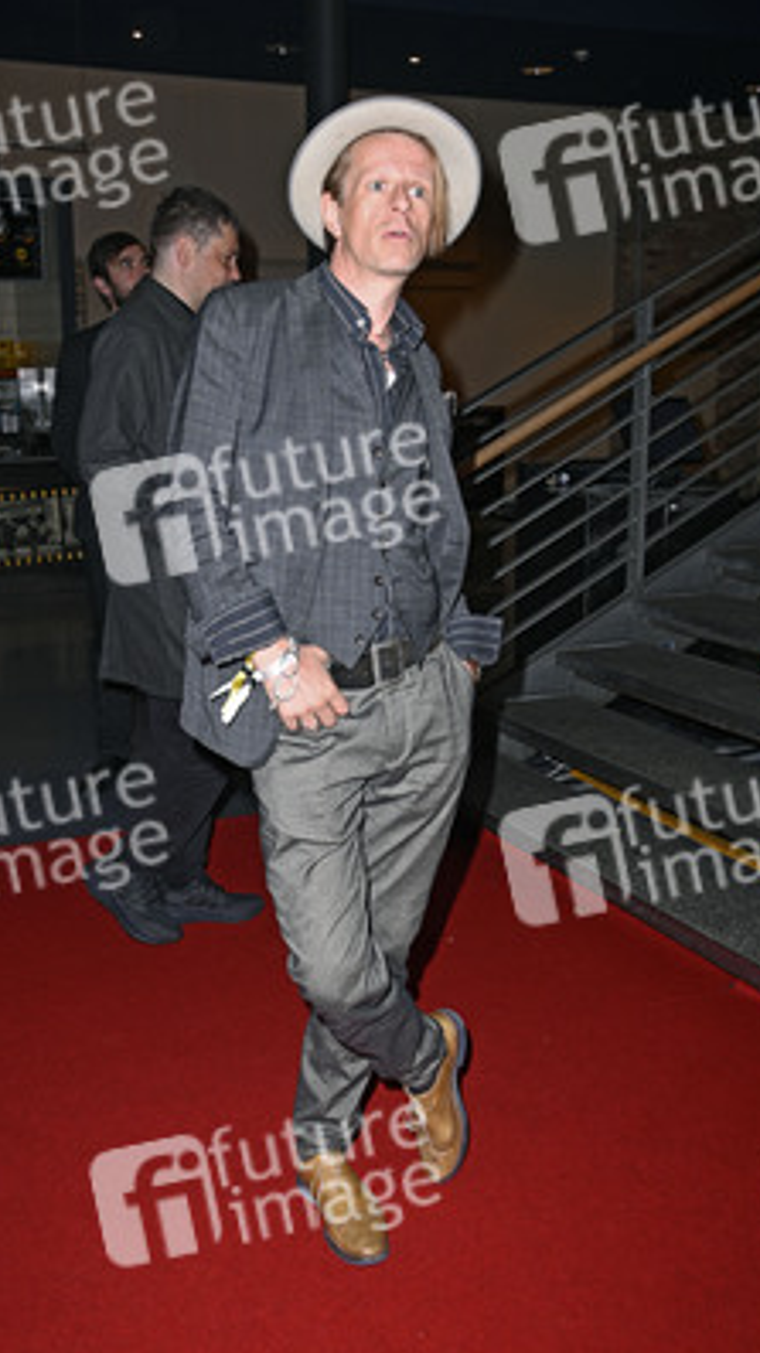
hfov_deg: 31.2
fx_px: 1363
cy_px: 675
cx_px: 365
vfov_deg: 52.8
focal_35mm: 38
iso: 640
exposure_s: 1/100
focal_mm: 36
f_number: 5.6
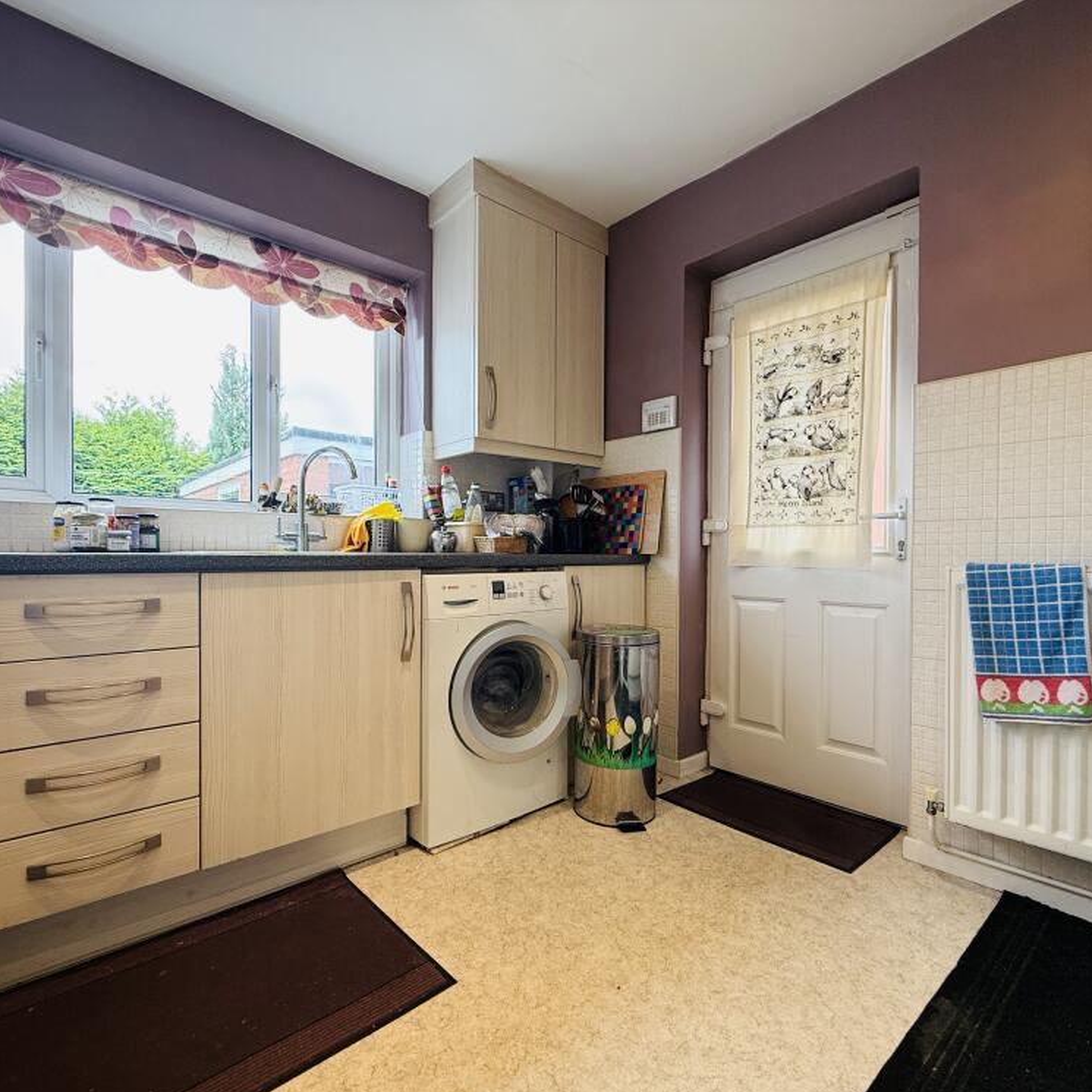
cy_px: 560
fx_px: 607
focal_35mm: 17
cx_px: 535
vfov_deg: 84.0
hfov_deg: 84.0
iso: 125
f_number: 2.2
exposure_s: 1/100
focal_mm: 2.22
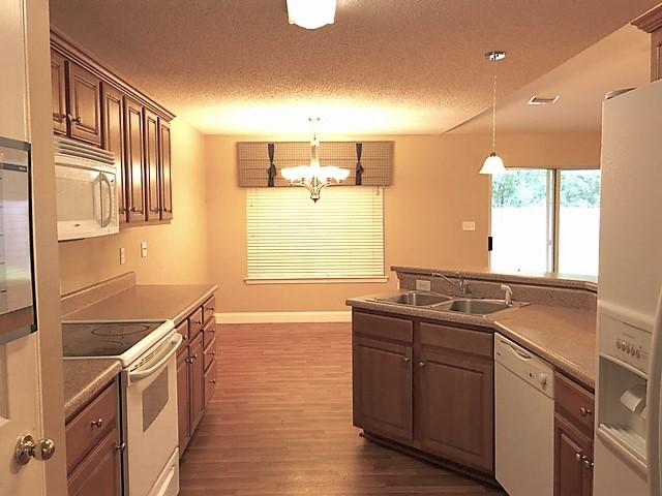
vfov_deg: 48.2
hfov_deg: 61.7
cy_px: 248
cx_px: 331
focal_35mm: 29
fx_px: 555
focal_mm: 4.15
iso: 40
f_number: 2.2
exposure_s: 1/15
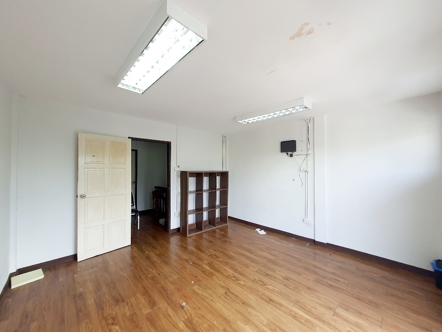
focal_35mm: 13
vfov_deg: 89.9
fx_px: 166
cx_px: 221
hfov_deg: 106.2
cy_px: 166
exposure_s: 1/50
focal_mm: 1.74
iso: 50
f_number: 2.2
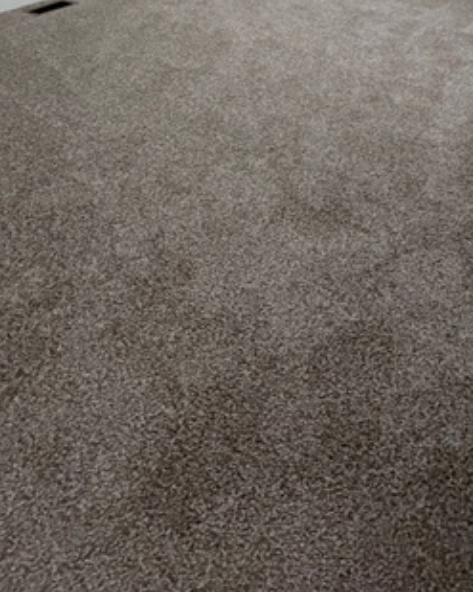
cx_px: 237
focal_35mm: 34
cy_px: -73
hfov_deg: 43.3
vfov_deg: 41.2
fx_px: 595
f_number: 2.2
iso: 640
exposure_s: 1/60
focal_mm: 2.22
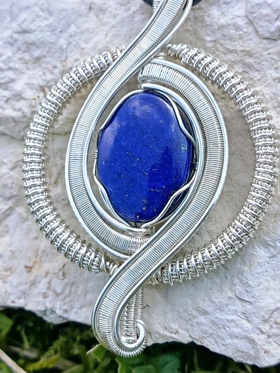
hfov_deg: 20.7
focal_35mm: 71
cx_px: 141
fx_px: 766
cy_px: 174
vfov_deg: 27.4
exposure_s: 1/174
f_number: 1.7
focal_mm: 5.24
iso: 50
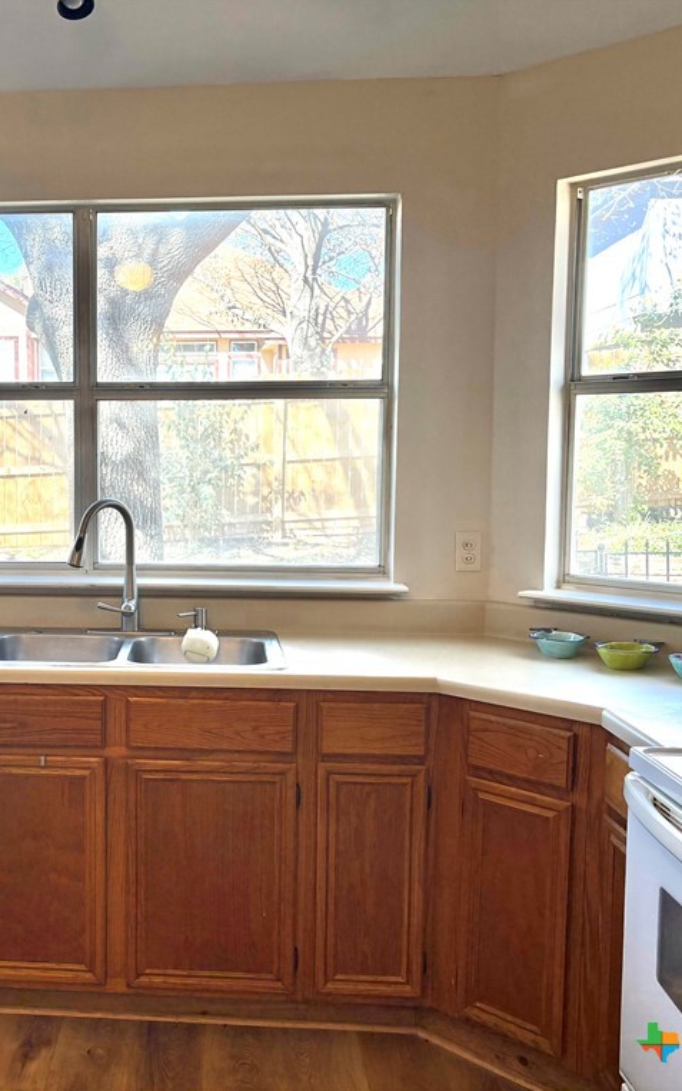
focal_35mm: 37
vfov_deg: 52.7
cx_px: 113
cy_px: 543
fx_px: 1100
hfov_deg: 33.2
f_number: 1.6
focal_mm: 5.96
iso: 64
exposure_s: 1/278
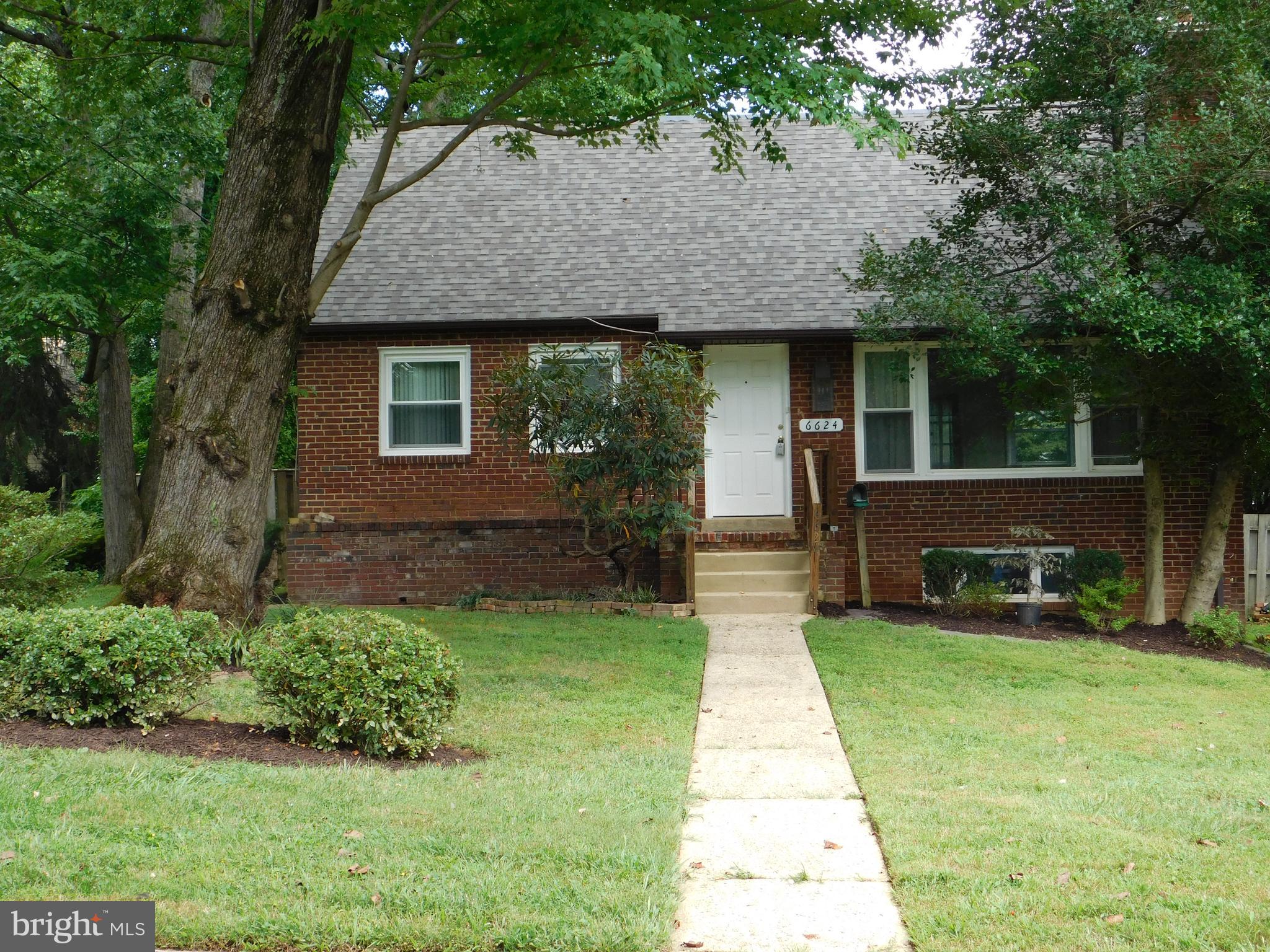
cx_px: 635
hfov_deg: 37.5
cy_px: 476
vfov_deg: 28.6
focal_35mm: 51
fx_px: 1871
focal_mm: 9
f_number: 3.8
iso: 125
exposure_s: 1/200
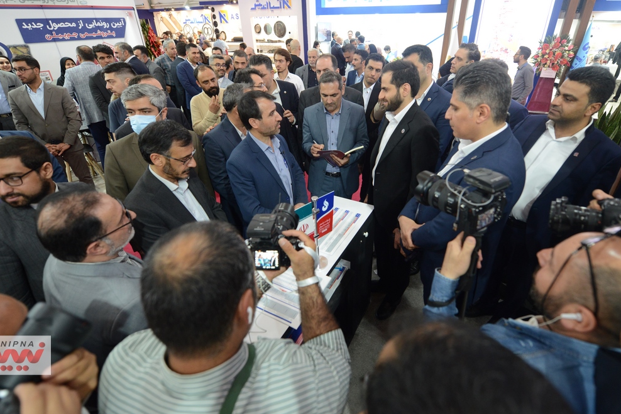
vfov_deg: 70.2
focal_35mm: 17
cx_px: 336
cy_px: 183
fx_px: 293
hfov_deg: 93.1
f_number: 3.2
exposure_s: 1/100
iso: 1600
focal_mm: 14
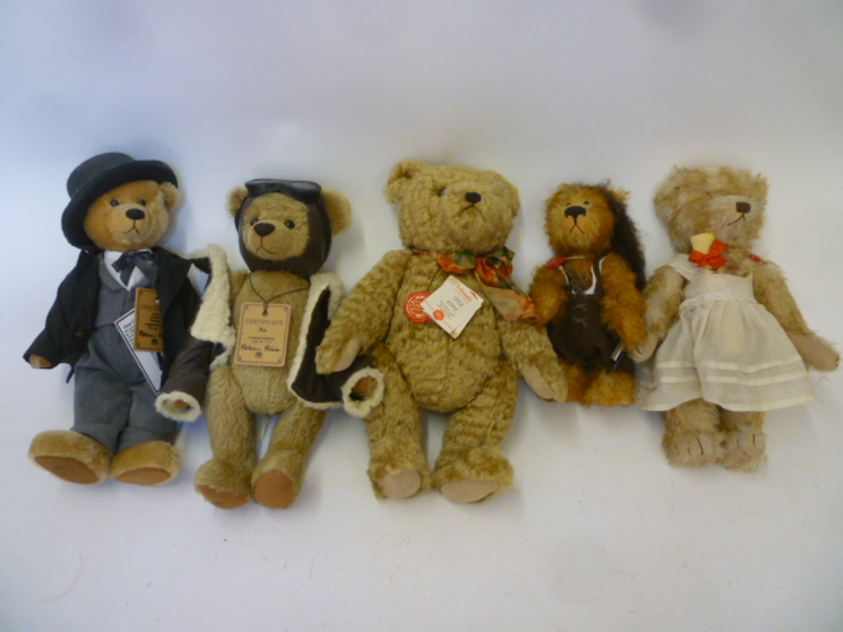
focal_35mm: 29
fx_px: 706
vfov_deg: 48.2
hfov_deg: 61.7
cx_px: 422
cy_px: 316
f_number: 3.3
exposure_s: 1/30
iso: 200
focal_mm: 5.2
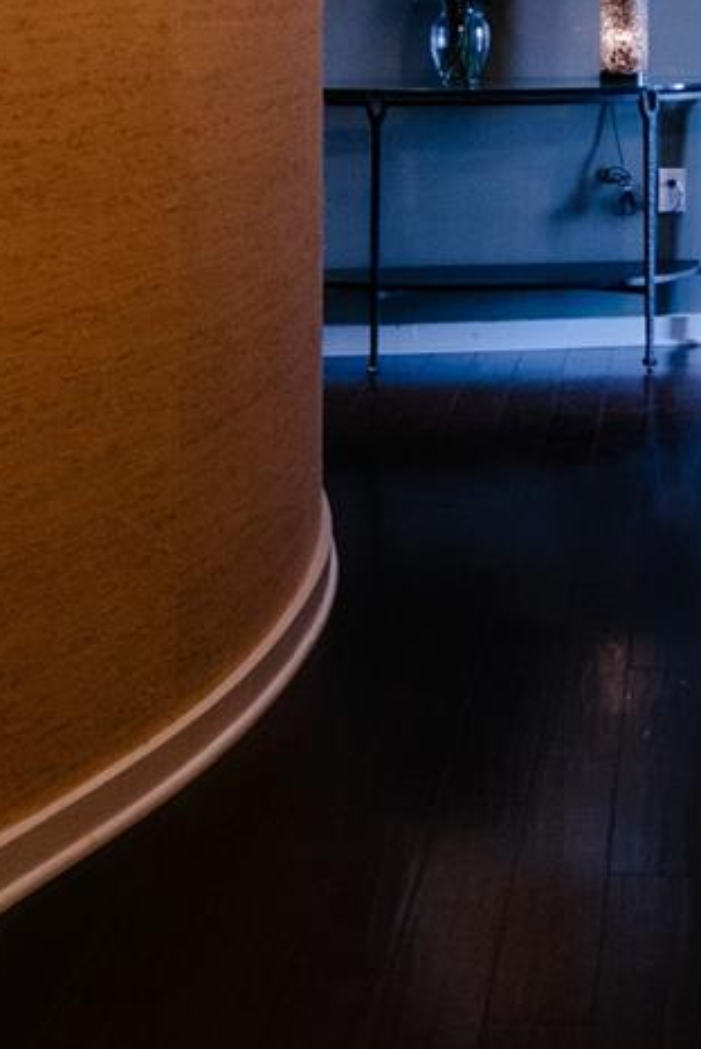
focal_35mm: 95
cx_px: 457
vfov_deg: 20.1
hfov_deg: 14.4
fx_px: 2770
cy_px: -200
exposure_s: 1/125
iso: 800
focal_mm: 25
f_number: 4
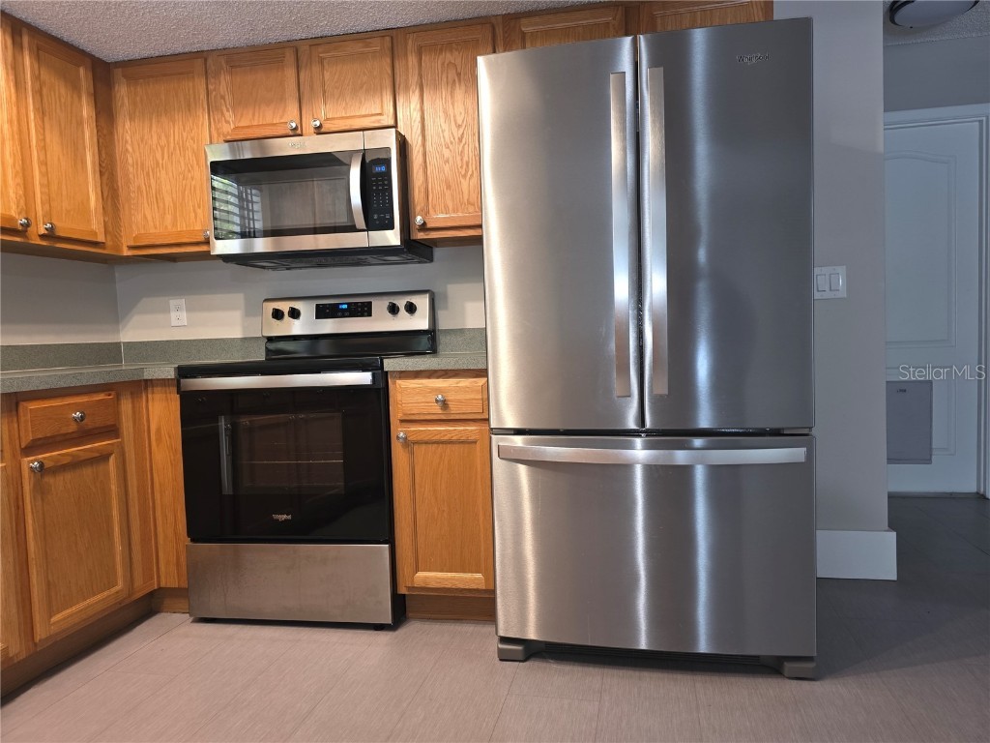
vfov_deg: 58.9
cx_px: 495
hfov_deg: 73.9
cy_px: 372
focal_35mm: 23
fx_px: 658
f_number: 1.7
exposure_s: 1/15
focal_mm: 6.3
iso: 1600
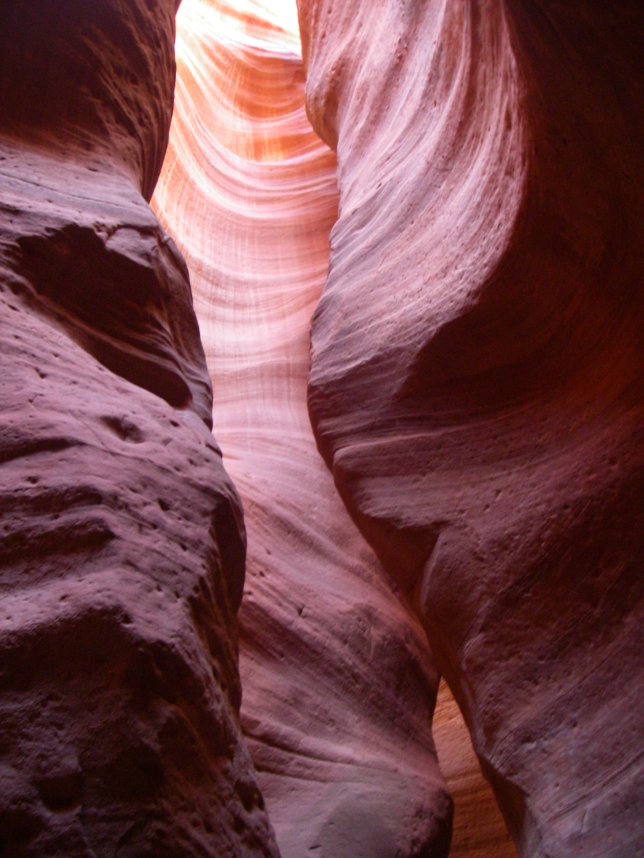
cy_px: 429
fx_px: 942
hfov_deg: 37.7
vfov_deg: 49.0
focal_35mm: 38
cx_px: 322
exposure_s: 1/4
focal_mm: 6.3
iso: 250
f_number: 3.3
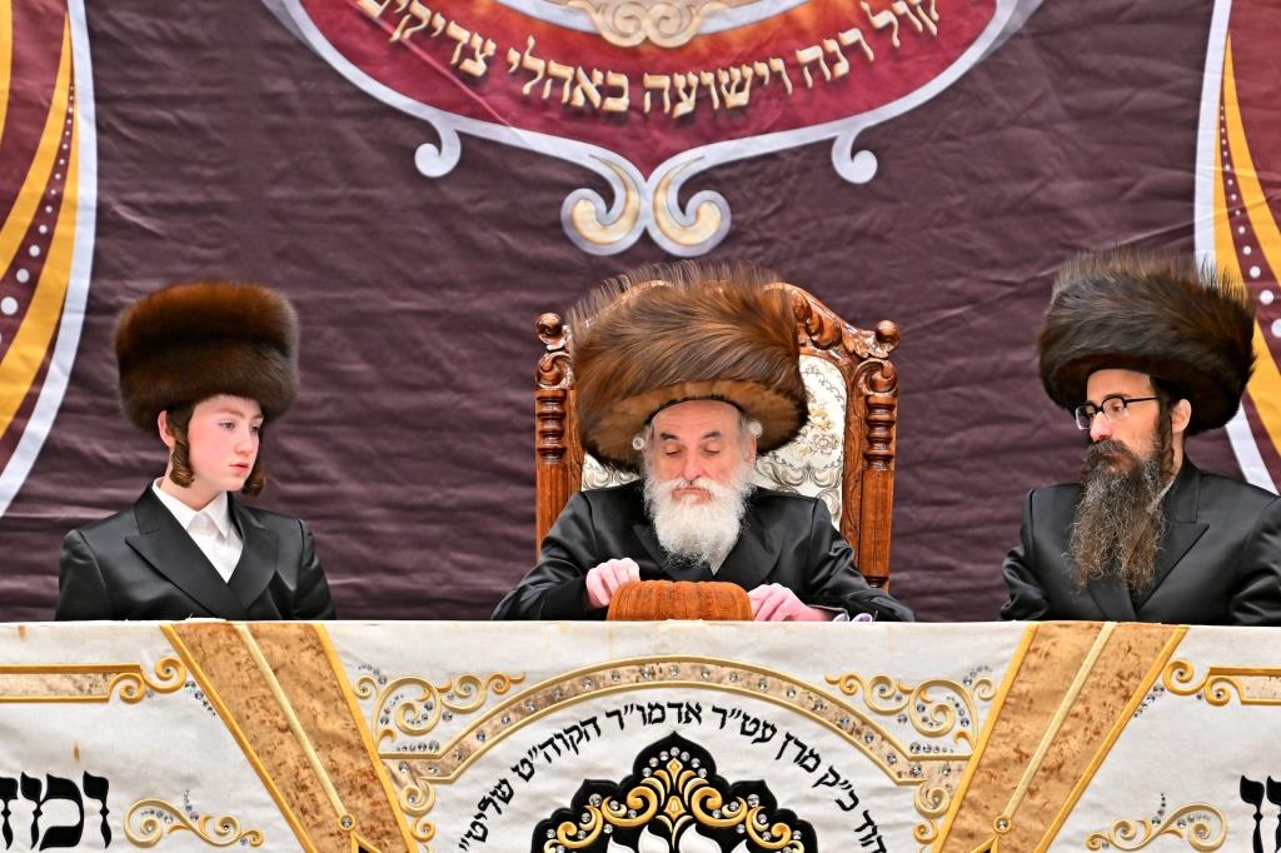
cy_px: 426
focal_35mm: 300
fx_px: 10671
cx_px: 640
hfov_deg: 6.9
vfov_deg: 4.6
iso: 320
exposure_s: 1/320
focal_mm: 200
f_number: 2.8
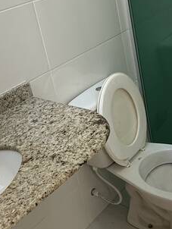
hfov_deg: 29.1
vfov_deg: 37.4
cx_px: 82
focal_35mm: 50
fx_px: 331
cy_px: 61
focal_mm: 2.22
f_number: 2.2
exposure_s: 1/60
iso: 200
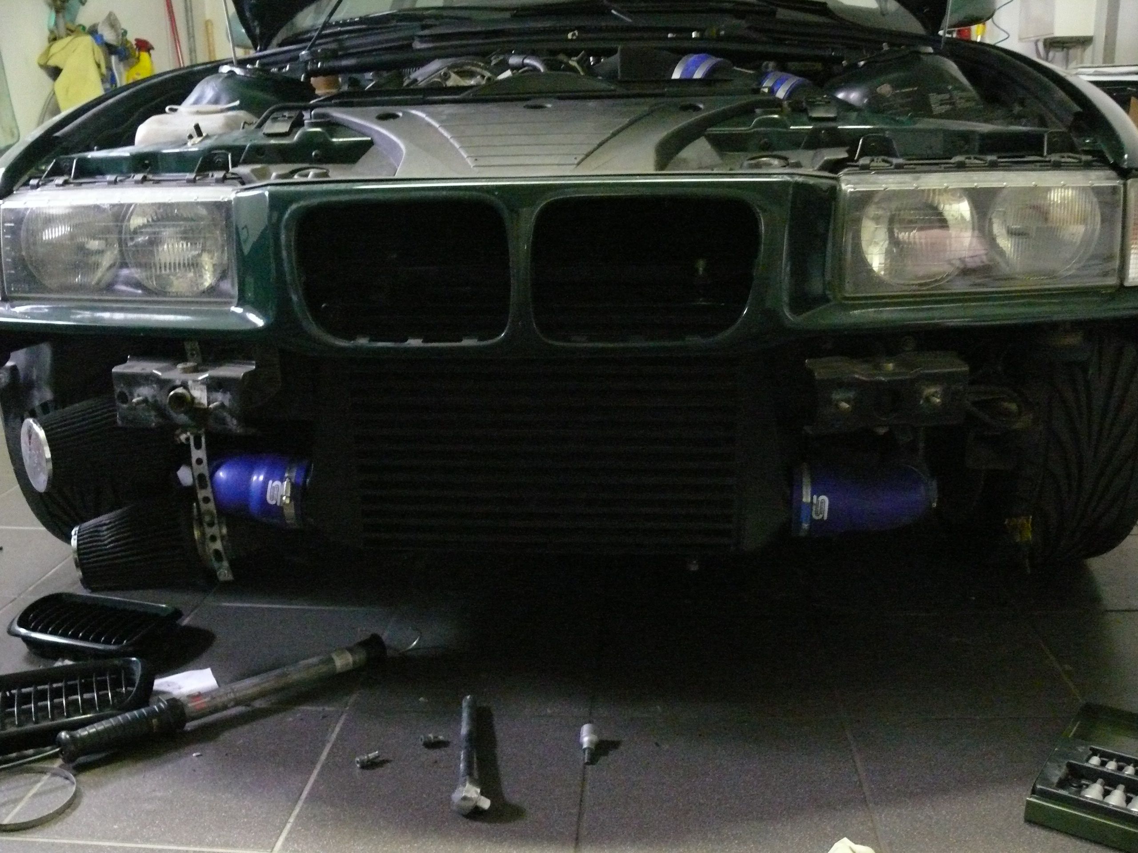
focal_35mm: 35
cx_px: 569
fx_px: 1151
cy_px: 426
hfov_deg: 52.6
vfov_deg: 40.7
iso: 800
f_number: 2.8
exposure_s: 1/8
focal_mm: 7.4
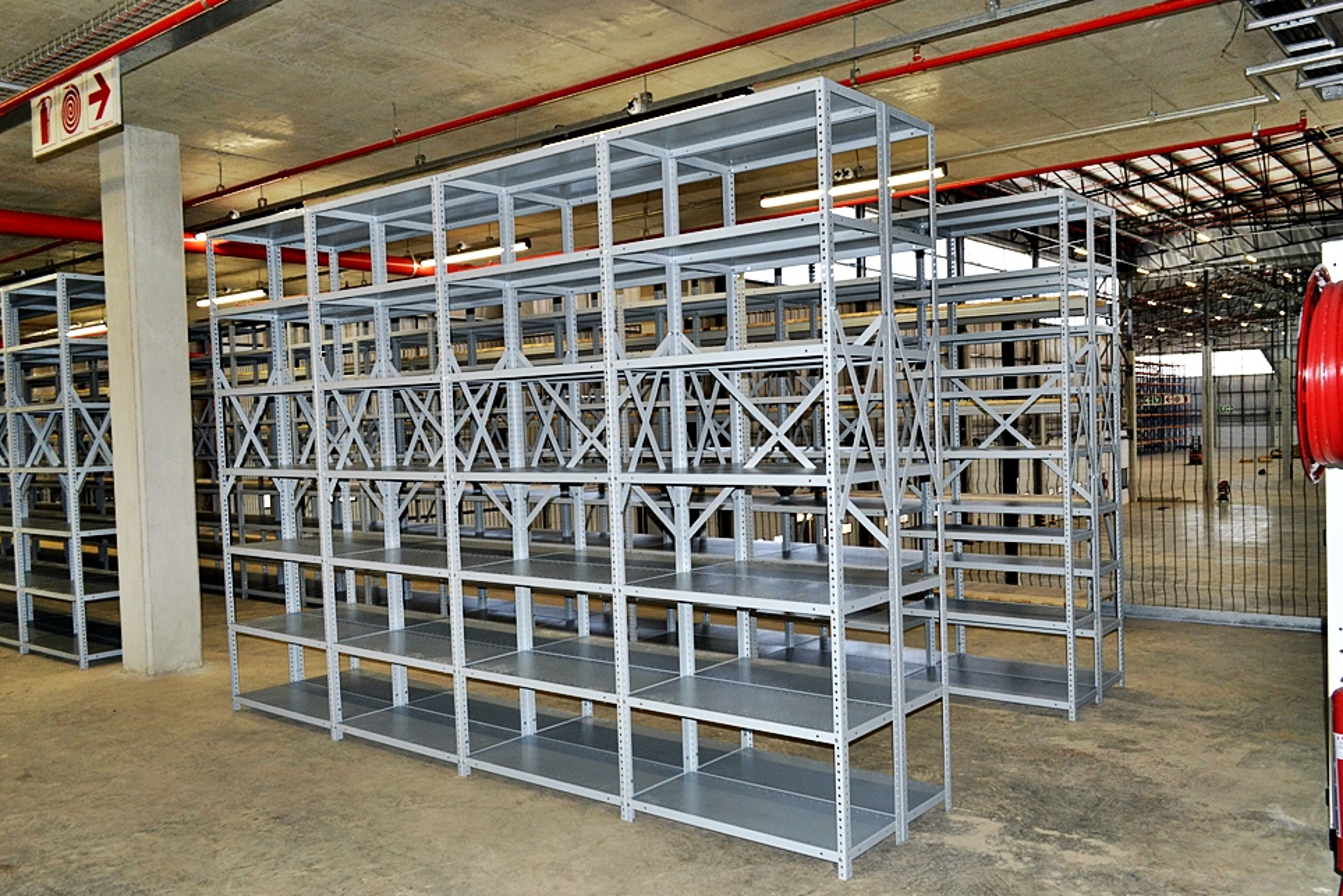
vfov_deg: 46.4
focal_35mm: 28
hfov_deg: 65.5
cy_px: 458
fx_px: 1045
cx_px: 684
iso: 800
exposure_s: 1/60
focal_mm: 18
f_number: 8
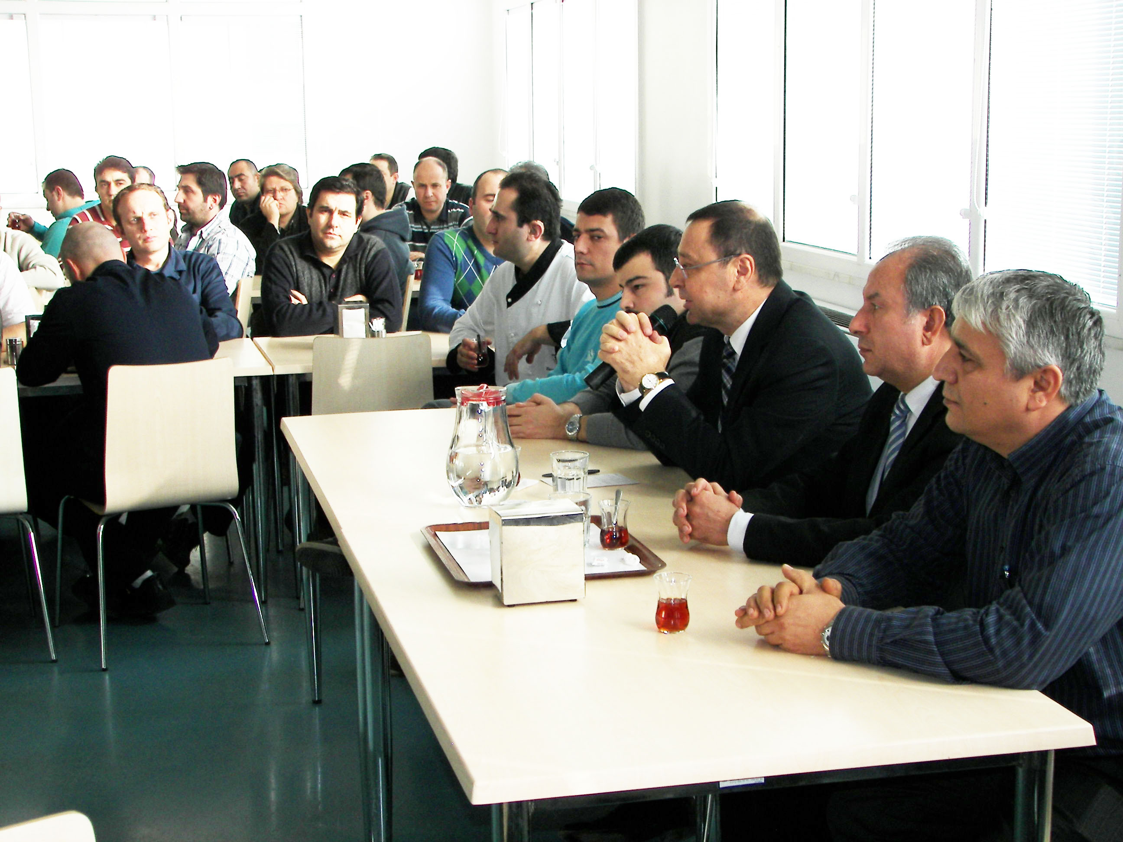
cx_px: 562
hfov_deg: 32.7
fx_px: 1914
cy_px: 421
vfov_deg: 24.8
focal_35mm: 59
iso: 50
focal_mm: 9.9
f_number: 2.8
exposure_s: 1/80
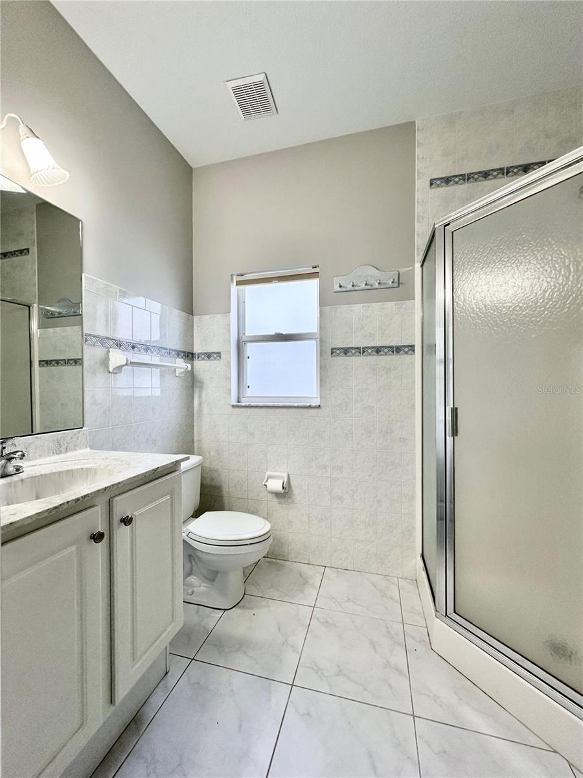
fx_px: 314
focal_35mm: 14
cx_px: 292
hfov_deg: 85.7
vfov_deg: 102.1
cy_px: 389
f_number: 2.2
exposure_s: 1/120
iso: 80
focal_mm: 2.22
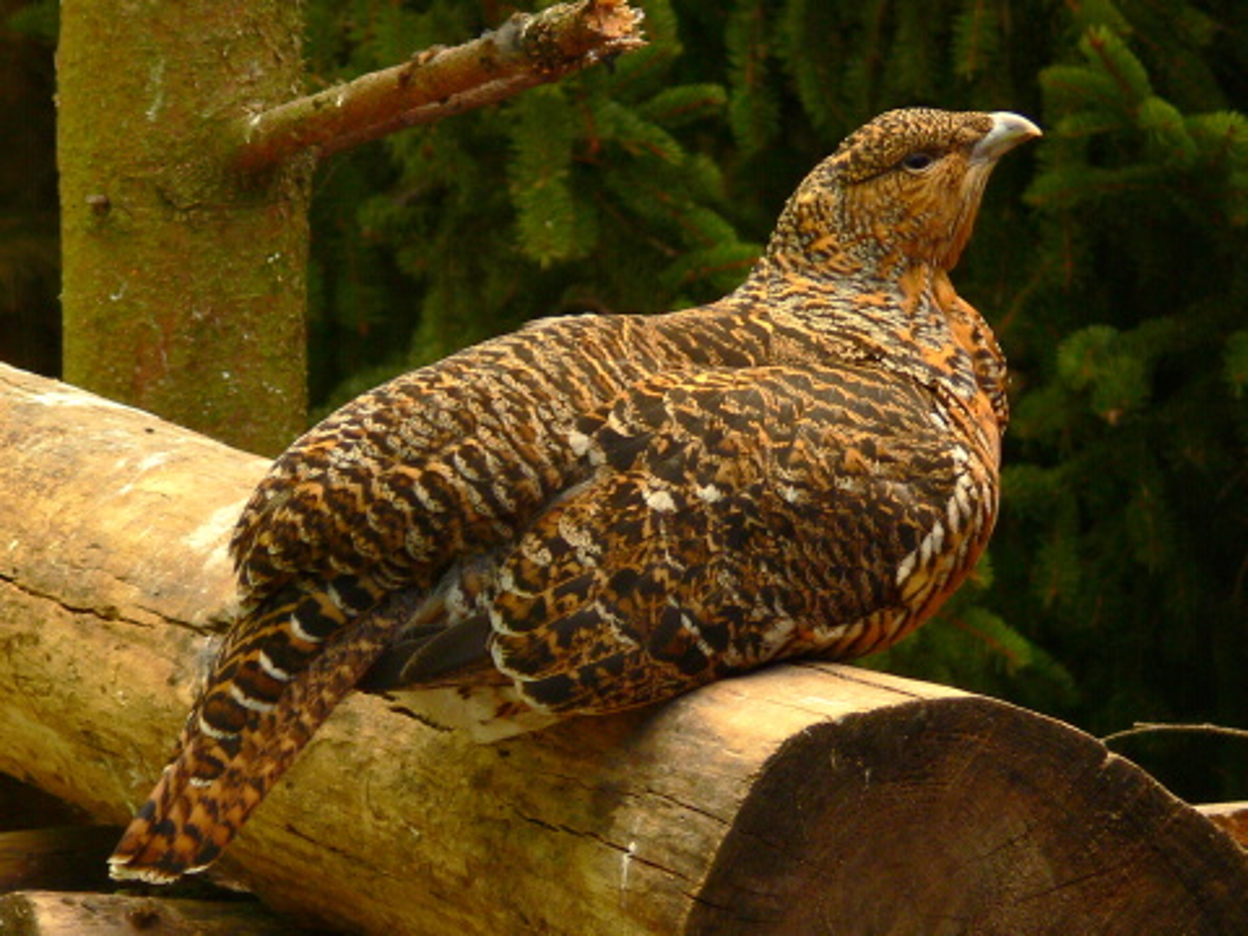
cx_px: 624
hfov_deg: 7.9
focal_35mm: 252
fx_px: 9085
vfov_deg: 5.9
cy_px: 468
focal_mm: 41.9
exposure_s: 1/100
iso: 80
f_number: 3.6
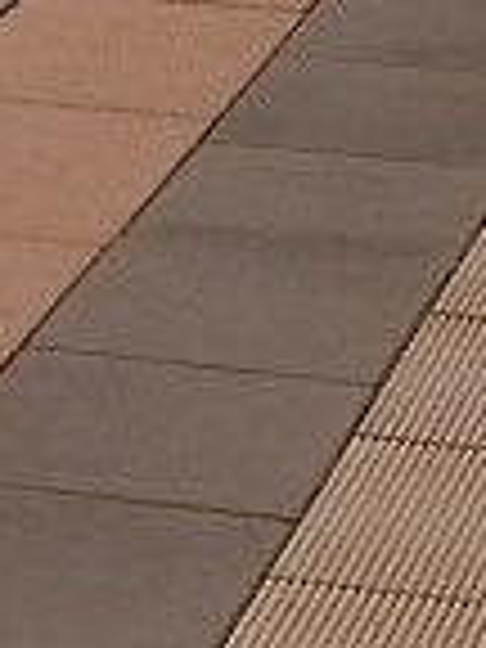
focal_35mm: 241
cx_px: -158
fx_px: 4511
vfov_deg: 7.8
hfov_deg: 6.1
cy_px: -720
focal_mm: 6.3
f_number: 2.8
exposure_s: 1/45
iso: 200
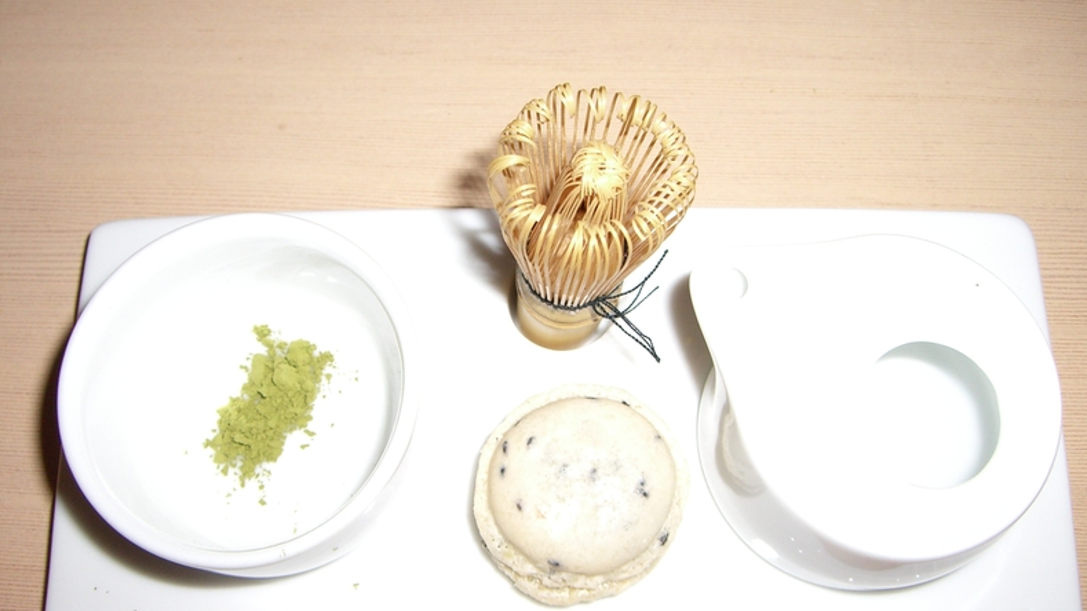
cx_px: 550
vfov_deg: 28.3
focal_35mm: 42
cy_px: 340
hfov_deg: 48.4
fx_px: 1211
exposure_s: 1/60
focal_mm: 6.2
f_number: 2.7
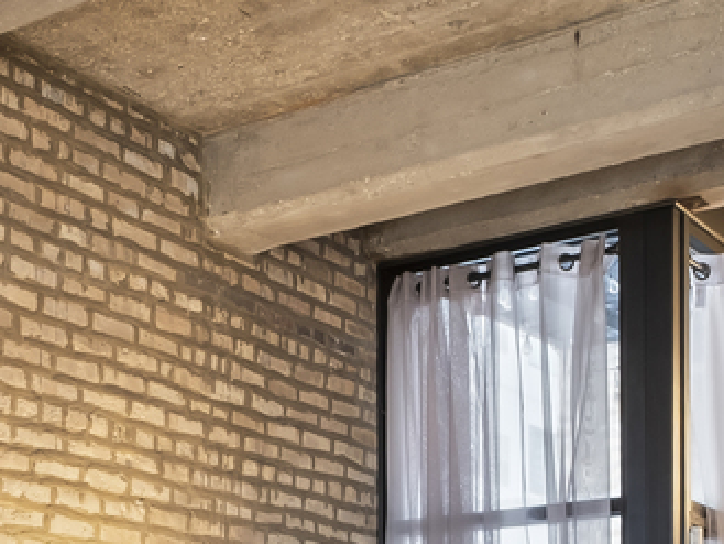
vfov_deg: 19.1
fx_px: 1486
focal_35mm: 71
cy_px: 711
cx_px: 57
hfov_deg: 26.4
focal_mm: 10
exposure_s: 1.8
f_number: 8
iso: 400
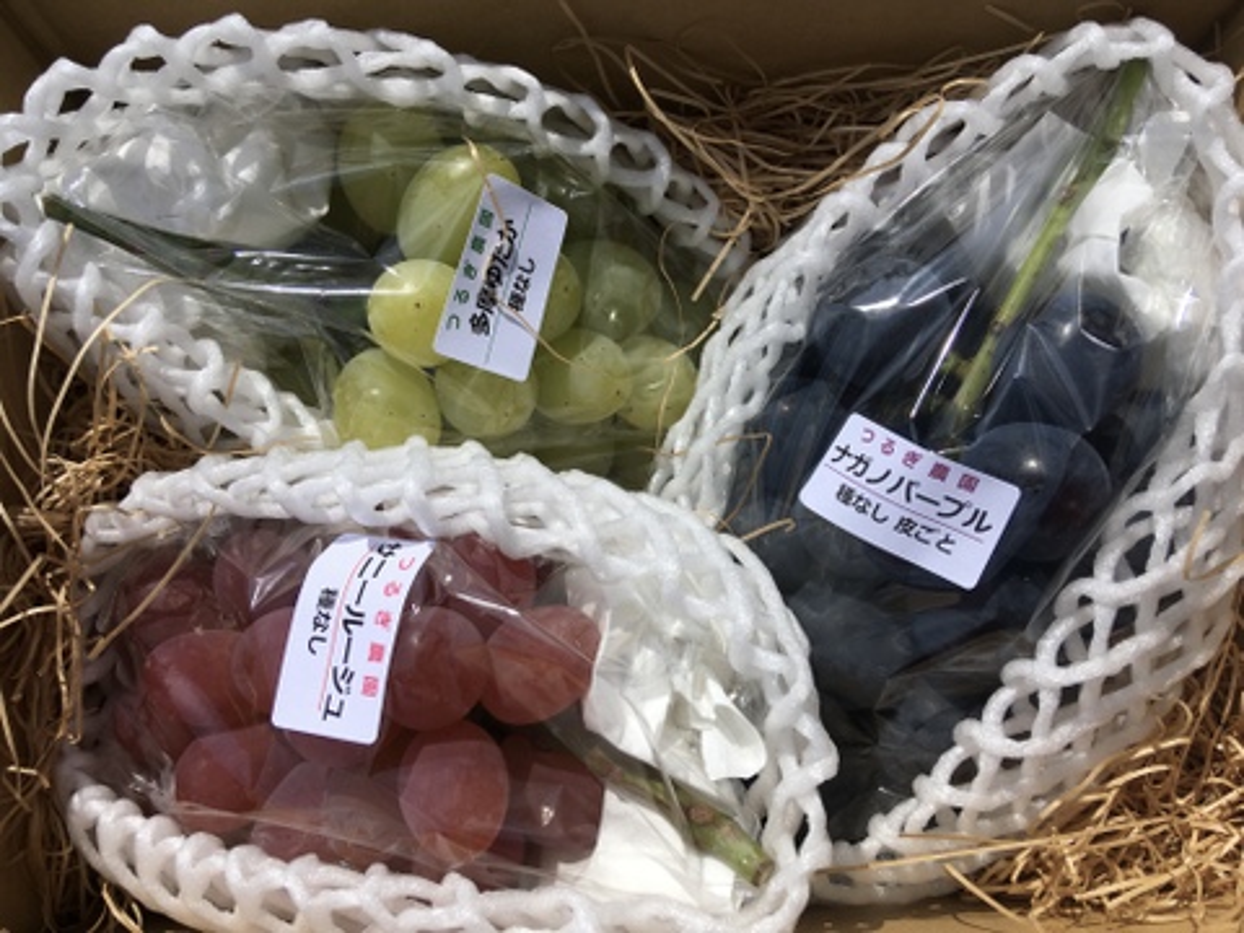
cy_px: 466
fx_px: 1042
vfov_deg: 48.2
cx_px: 622
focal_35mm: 29
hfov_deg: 61.7
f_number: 2.2
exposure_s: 1/3846
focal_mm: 4.15
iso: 25
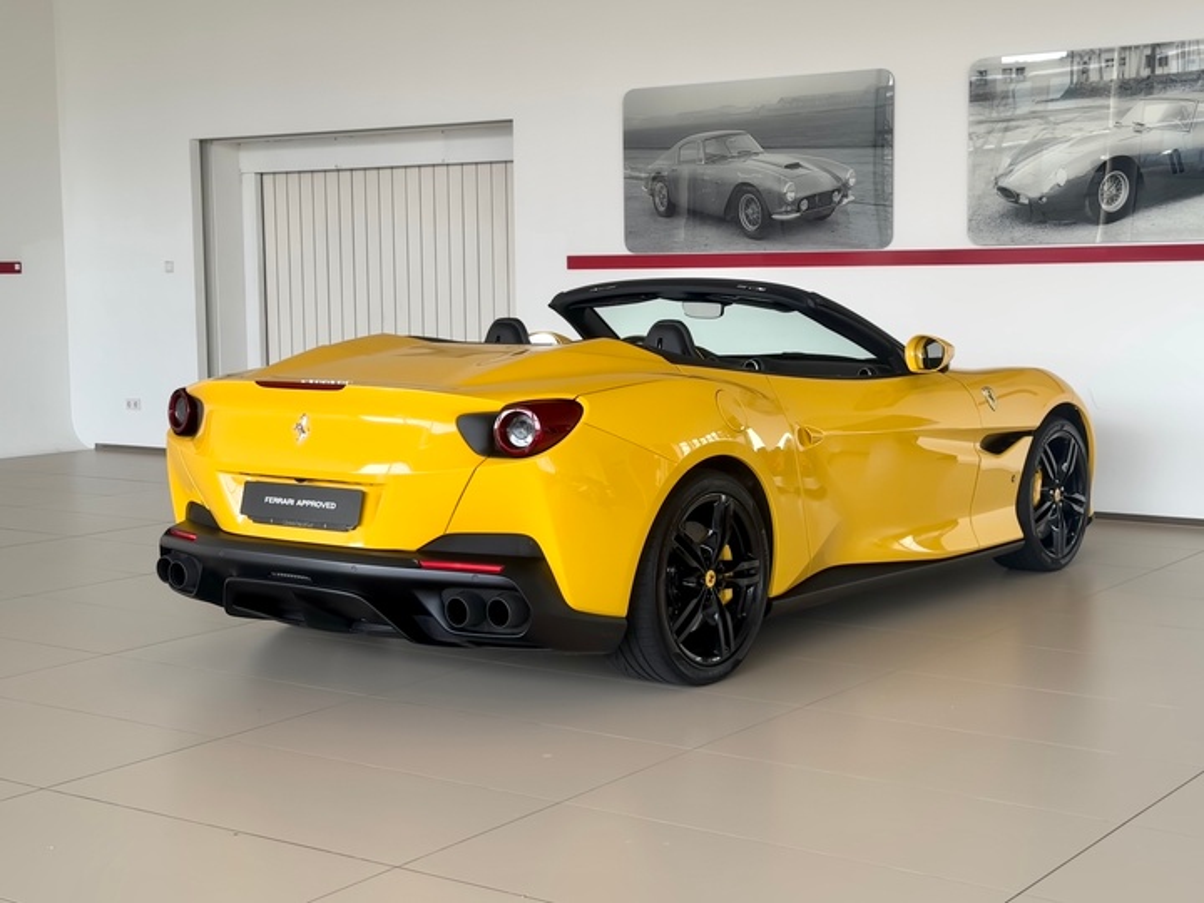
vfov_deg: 30.3
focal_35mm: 48
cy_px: 452
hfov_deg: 39.7
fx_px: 1670
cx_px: 602
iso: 100
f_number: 1.78
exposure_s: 1/111
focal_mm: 6.76
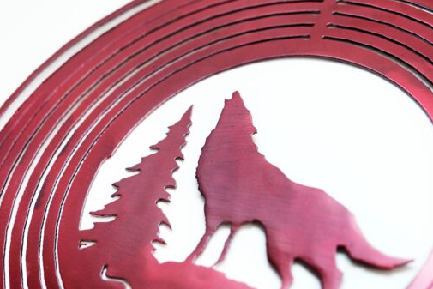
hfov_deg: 26.6
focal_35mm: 76
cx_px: 198
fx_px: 914
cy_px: 165
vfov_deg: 18.0
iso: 400
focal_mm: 42.9
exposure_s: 1/250
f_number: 4
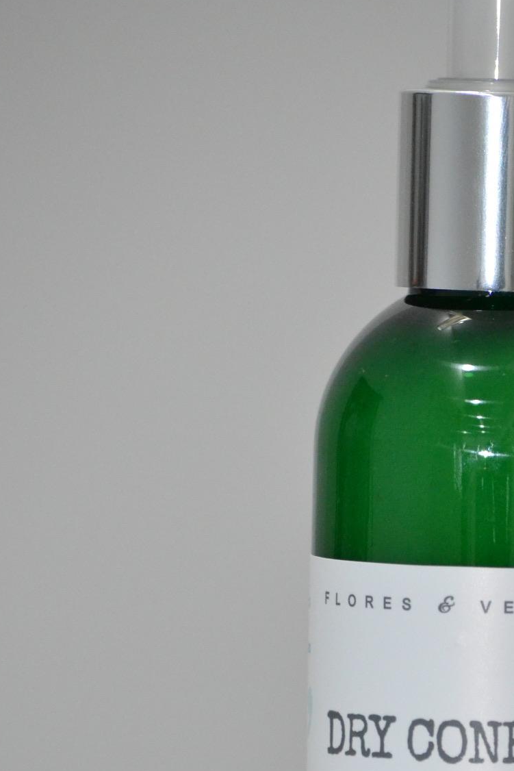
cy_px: 681
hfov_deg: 6.2
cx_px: 472
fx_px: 4731
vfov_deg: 9.3
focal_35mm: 221
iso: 1600
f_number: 5
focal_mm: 72
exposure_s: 1/160
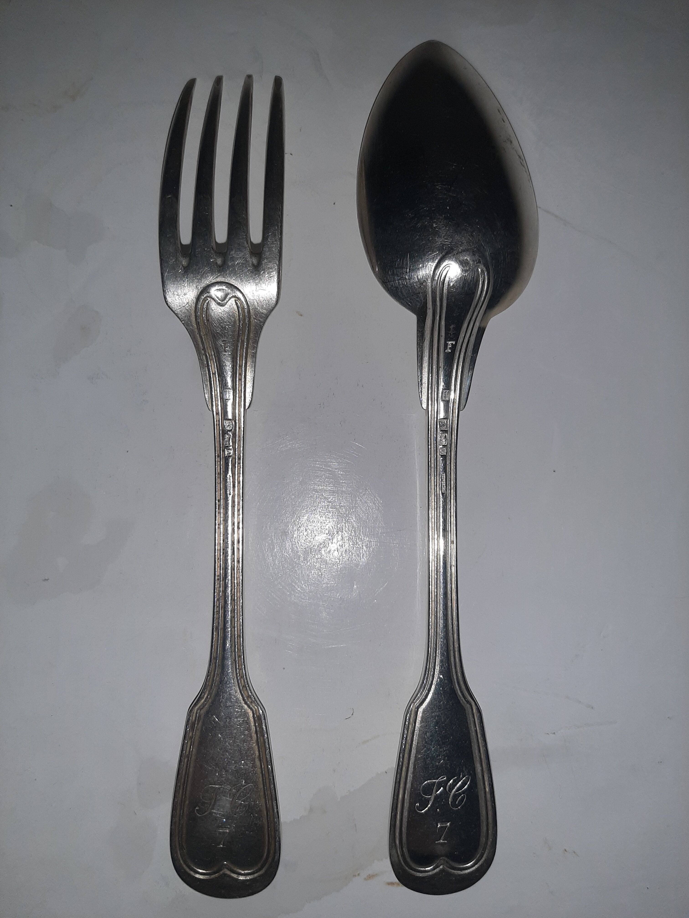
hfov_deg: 53.1
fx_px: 690
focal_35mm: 26
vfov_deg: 67.3
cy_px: 459
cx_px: 344
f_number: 1.7
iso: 1000
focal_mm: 3.93
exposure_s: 1/17
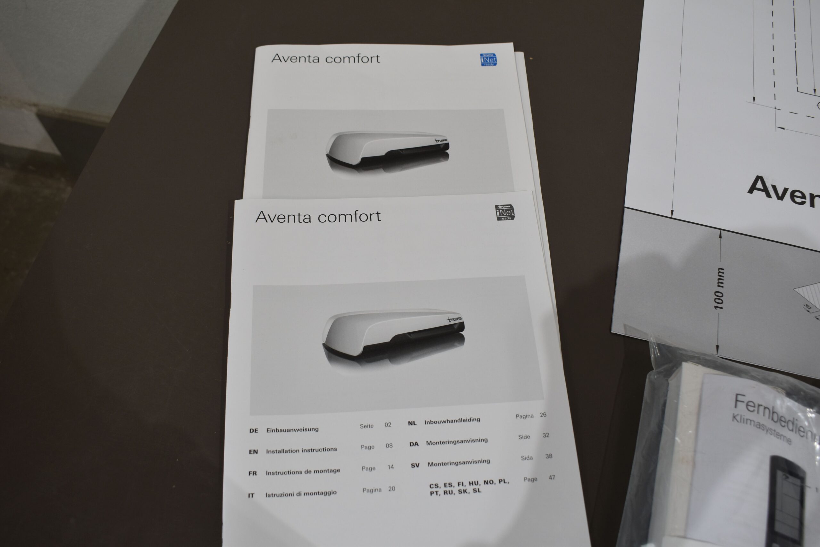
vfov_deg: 41.7
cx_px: 410
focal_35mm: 32
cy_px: 274
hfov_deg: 59.5
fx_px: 717
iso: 280
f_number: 5.6
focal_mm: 21
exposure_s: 1/125
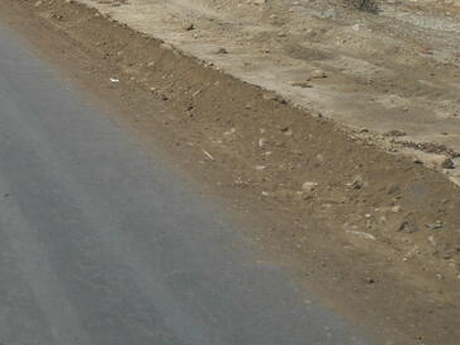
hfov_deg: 22.2
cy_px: -62
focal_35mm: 79
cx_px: -133
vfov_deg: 17.8
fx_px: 1049
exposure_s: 1/1000
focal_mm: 6
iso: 100
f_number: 3.5
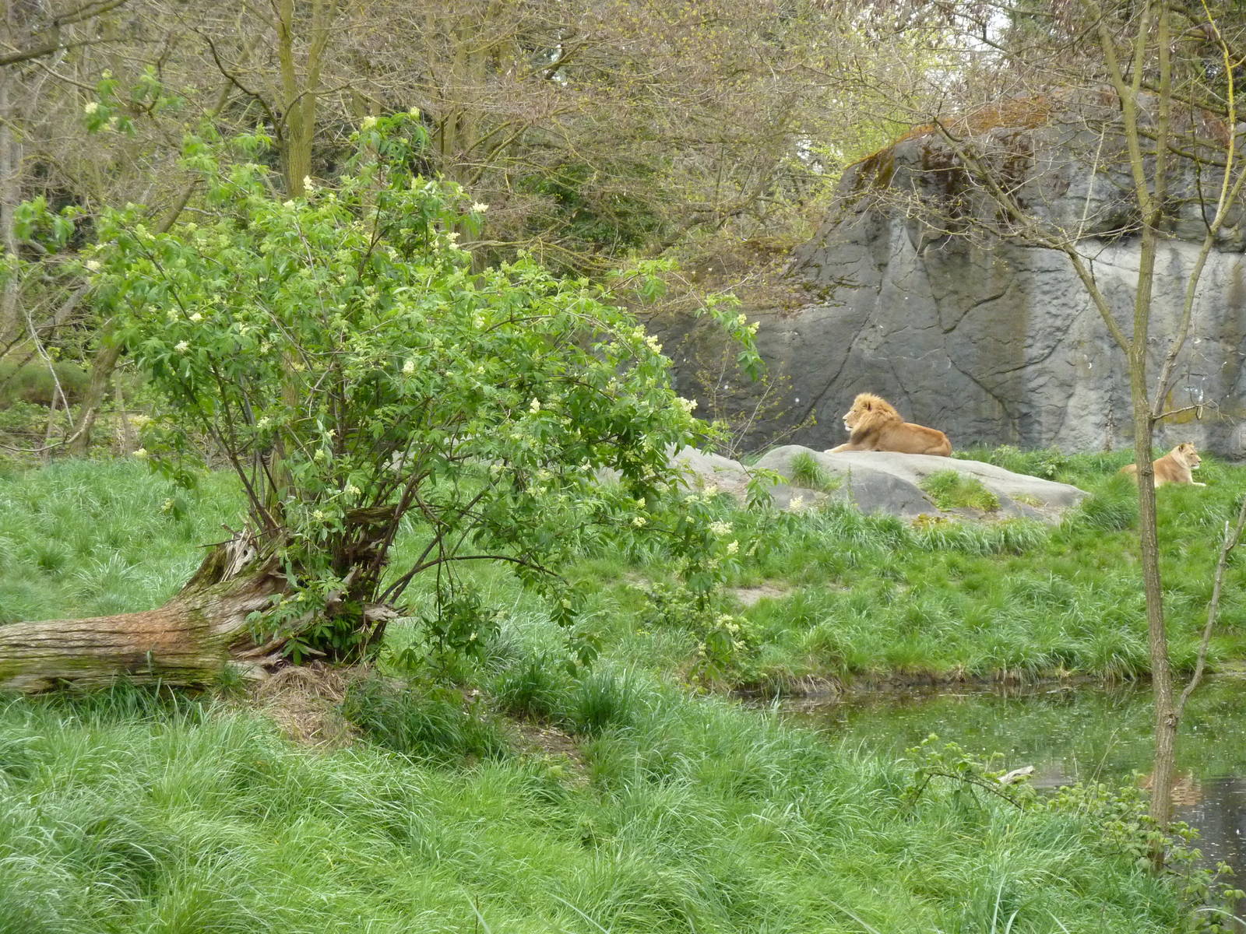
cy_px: 467
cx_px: 623
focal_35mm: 119
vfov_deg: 12.5
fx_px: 4283
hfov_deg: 16.6
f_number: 4.4
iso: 400
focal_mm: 19.5
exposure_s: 1/250
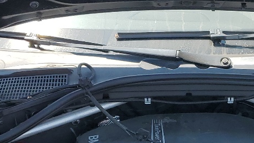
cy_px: 195
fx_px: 653
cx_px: 210
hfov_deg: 21.7
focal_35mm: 97
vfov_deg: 12.1
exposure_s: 1/1000
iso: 50
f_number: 1.5
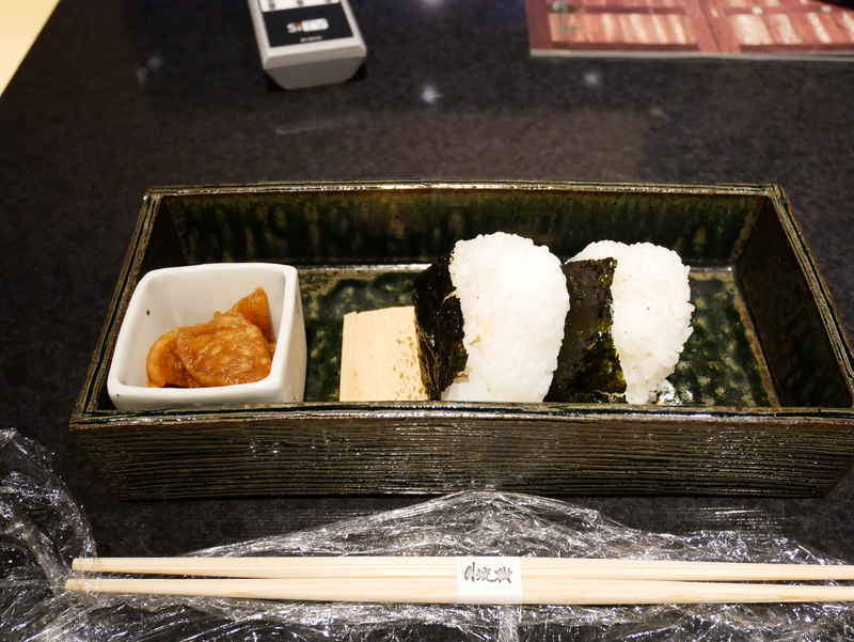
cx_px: 427
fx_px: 839
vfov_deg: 41.8
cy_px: 321
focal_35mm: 34
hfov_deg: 53.9
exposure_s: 1/60
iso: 3200
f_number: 4
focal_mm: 17
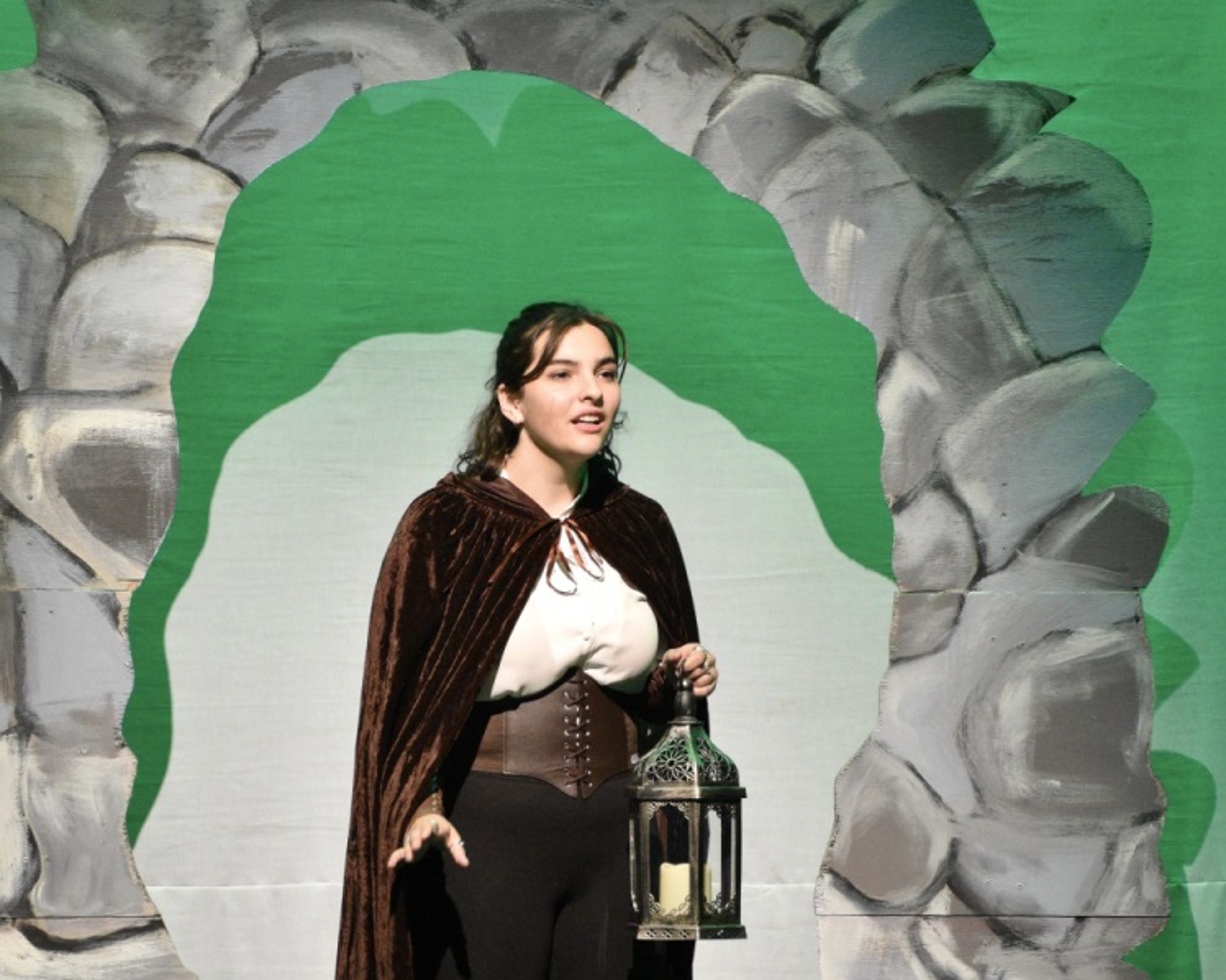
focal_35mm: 265
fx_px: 9602
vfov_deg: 5.8
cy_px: 707
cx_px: 613
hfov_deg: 7.3
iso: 800
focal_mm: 125
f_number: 8
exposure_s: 1/2500
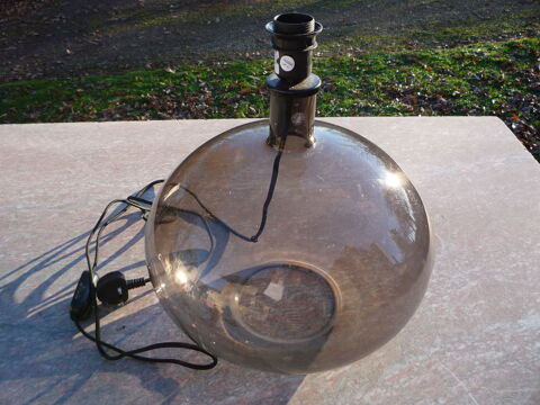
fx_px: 468
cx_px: 270
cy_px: 202
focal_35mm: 30
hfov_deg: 60.0
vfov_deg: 46.8
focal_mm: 5.2
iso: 100
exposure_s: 1/125
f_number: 4
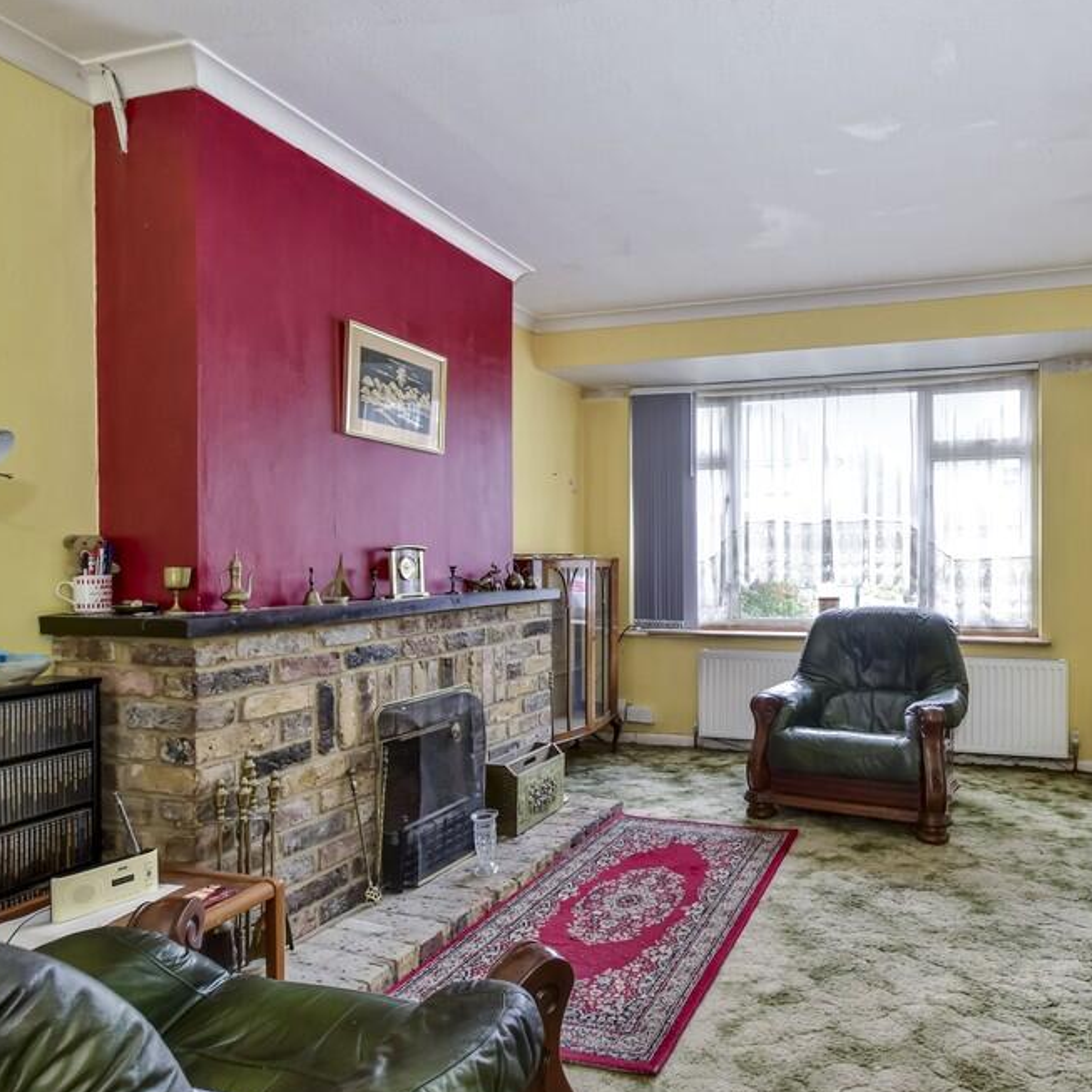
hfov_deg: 71.8
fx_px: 714
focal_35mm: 20
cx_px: 758
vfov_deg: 74.8
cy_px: 561
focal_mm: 10
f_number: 8
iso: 640
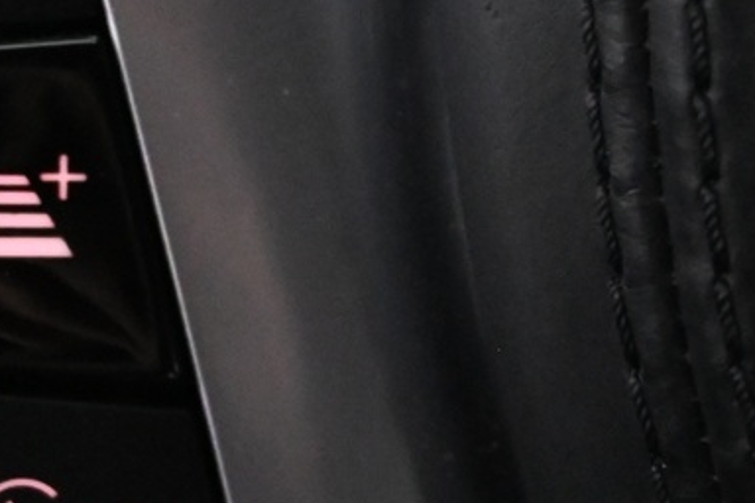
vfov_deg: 9.0
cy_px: 175
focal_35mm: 152
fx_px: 3188
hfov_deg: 13.3
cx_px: -69
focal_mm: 24
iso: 5000
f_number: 4.2
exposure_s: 1/40
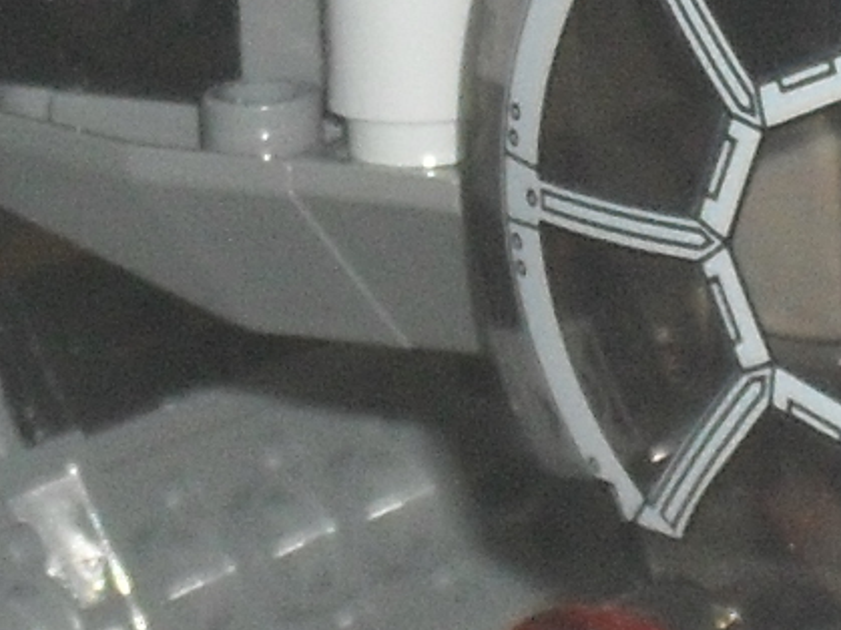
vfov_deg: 2.3
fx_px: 15787
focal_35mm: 650
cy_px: 171
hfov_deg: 3.0
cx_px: 979
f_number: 5.8
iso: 200
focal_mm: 18.9
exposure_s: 1/60
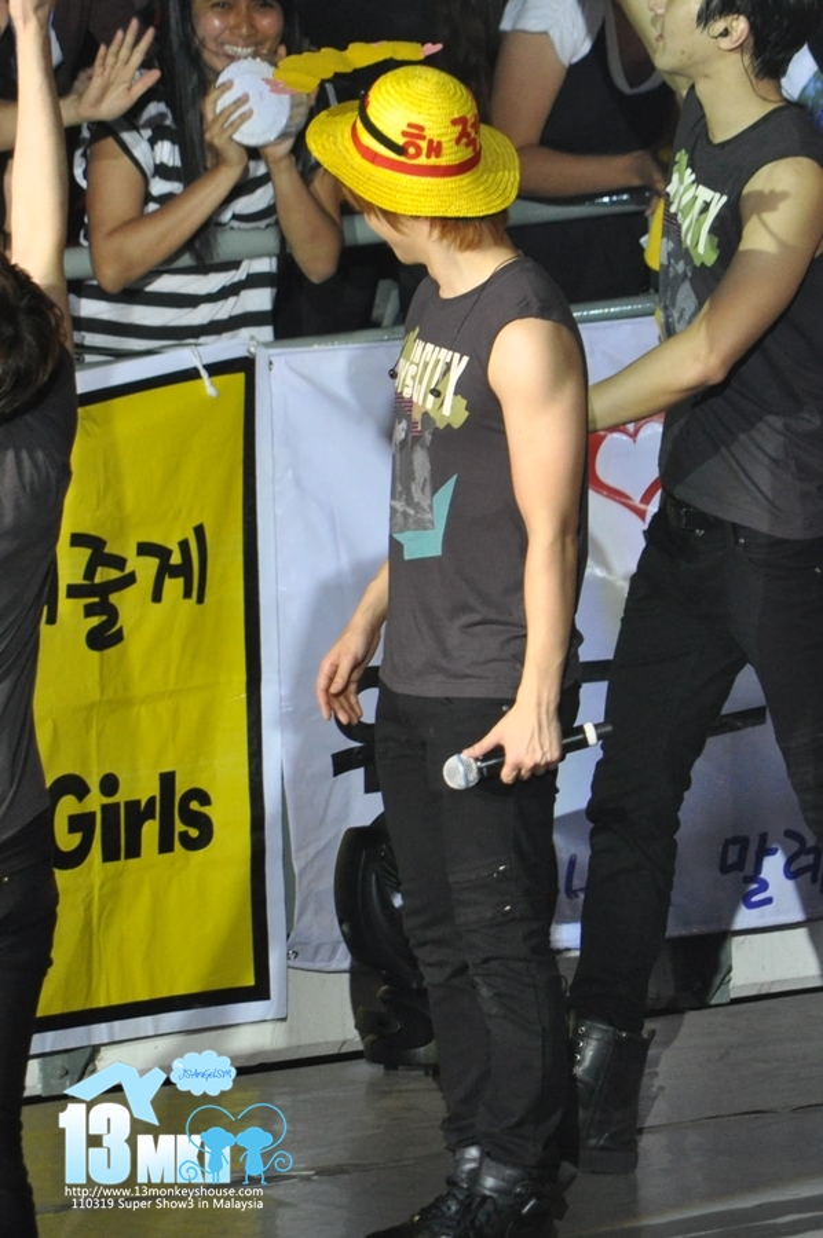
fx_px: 15466
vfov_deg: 4.6
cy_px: 619
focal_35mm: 450
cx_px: 412
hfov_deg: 3.0
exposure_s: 1/320
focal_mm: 300
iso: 800
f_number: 5.6
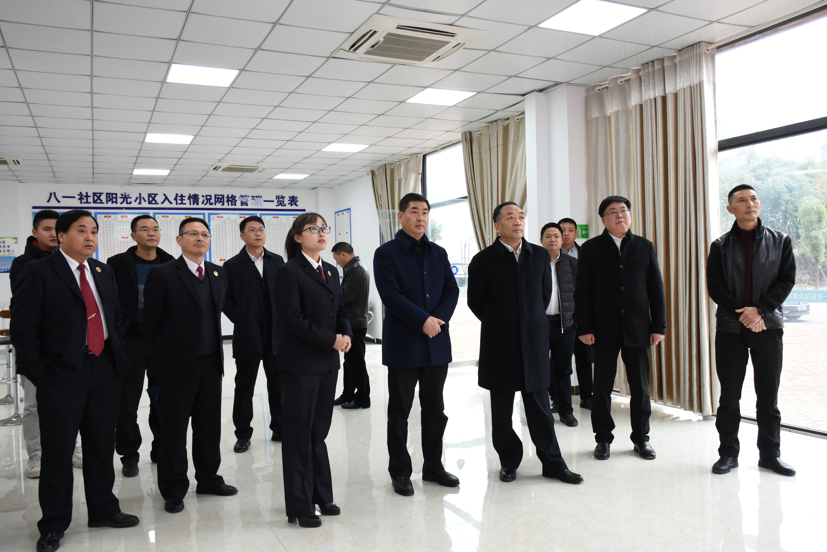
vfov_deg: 43.6
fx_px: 689
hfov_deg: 61.9
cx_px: 414
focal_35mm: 30
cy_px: 276
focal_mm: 20
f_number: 5.6
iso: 1000
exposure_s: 1/125
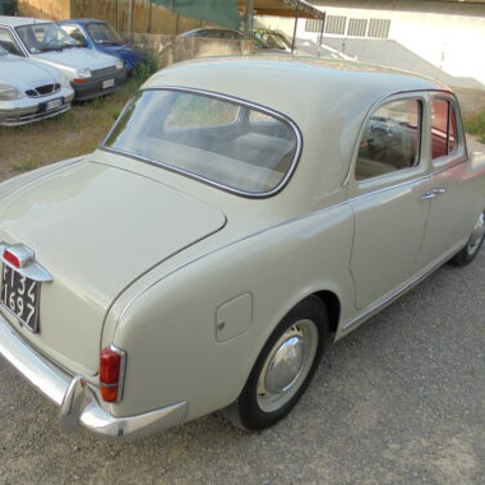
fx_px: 491
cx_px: 217
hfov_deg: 52.4
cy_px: 243
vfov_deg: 52.5
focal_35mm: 31
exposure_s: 1/200
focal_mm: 4.6
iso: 100
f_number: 3.5
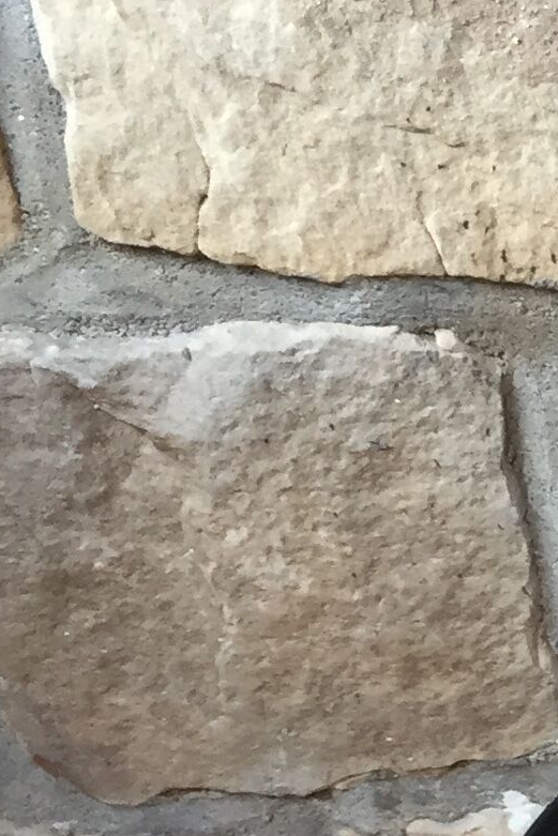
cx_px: 1117
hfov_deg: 10.1
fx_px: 2928
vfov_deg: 15.8
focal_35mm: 126
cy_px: 918
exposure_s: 1/33
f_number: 2.2
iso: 80
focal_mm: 4.15
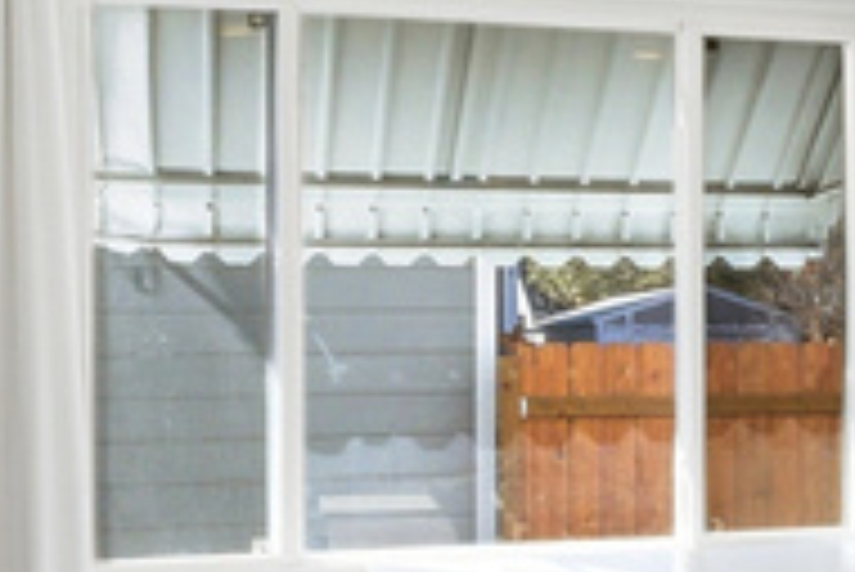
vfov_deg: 16.9
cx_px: 958
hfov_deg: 23.4
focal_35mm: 81
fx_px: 1925
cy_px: 342
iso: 640
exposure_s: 1/1250
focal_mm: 15
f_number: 8
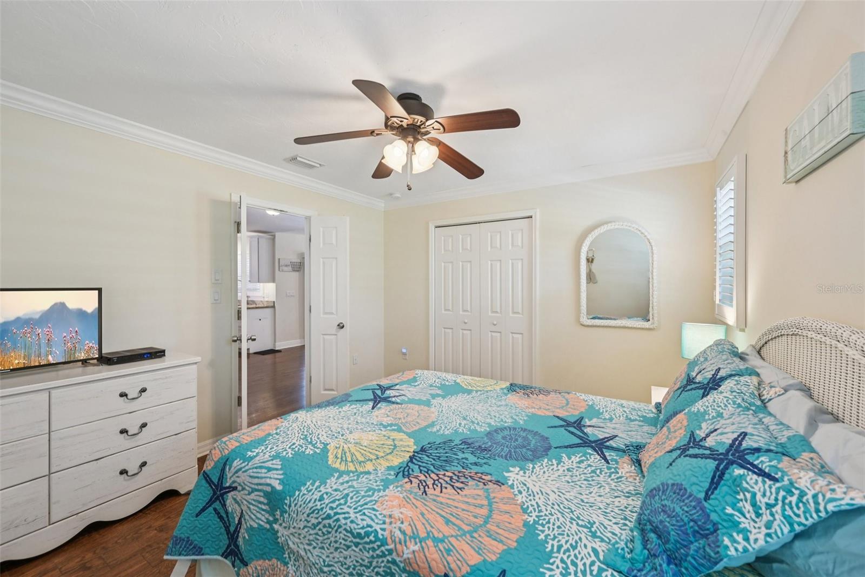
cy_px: 288
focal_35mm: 14
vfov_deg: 81.2
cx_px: 432
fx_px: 336
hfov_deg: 104.3
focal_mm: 14
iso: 400
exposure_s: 1/10
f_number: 8
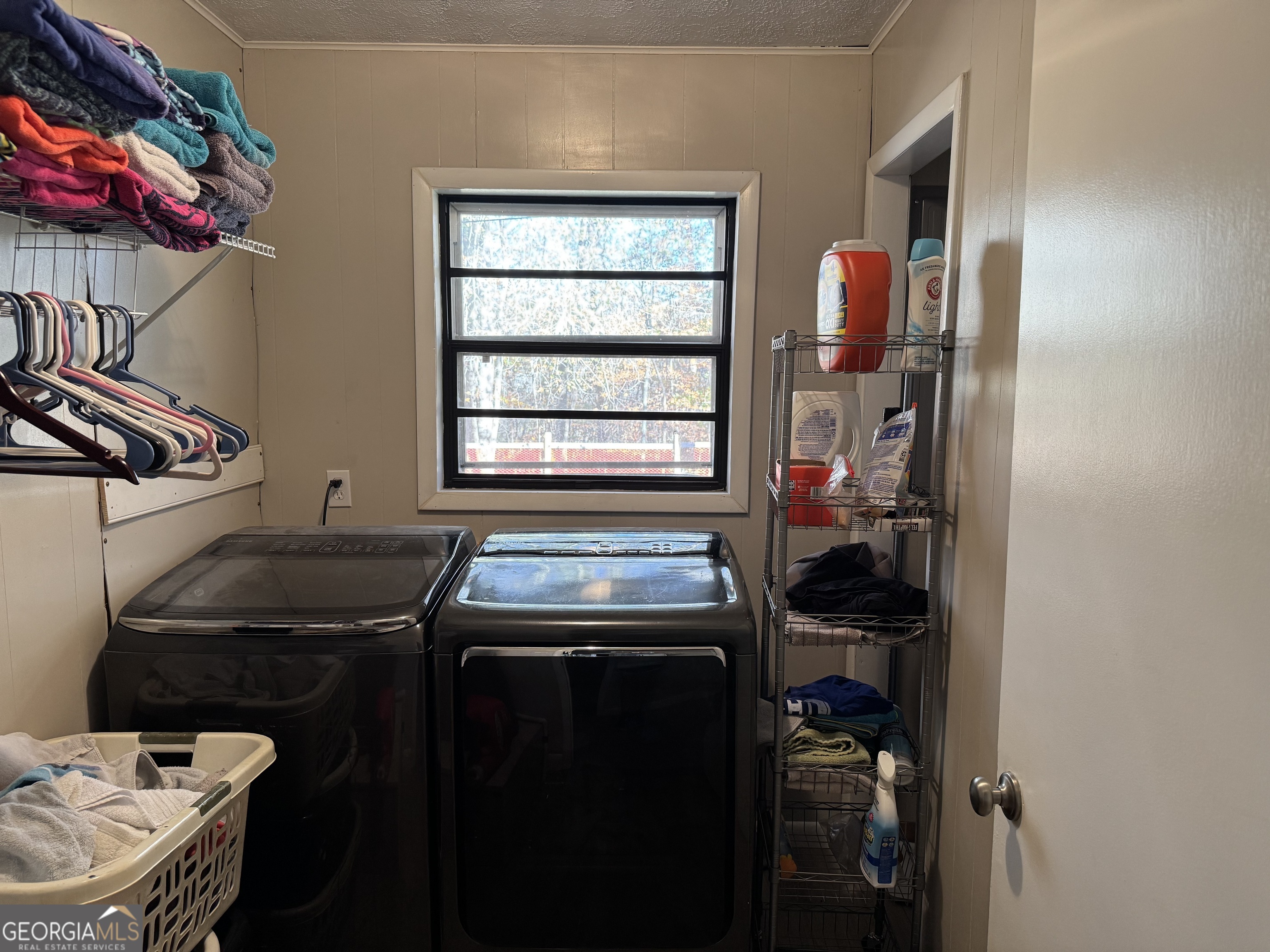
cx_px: 635
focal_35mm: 24
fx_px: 881
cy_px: 476
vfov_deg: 56.8
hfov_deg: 71.6
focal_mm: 6.76
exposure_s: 1/120
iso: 200
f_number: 1.78
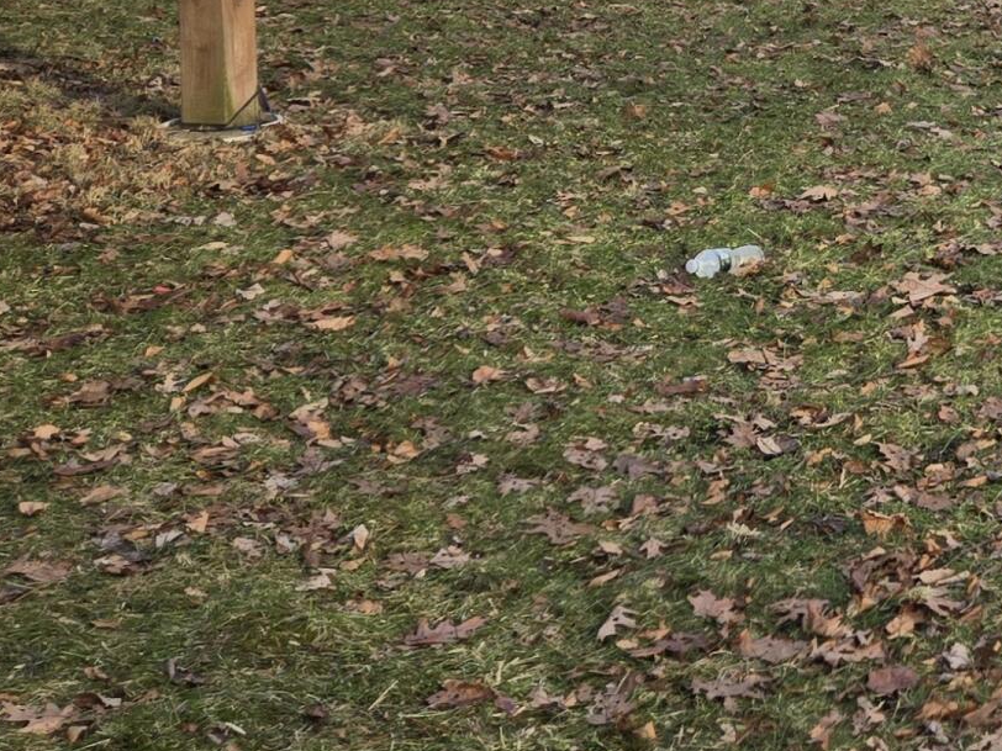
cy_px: -223
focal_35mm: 85
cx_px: 1391
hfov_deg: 20.5
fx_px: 2460
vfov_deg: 16.4
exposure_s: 1/225
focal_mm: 5.4
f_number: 1.8
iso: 25
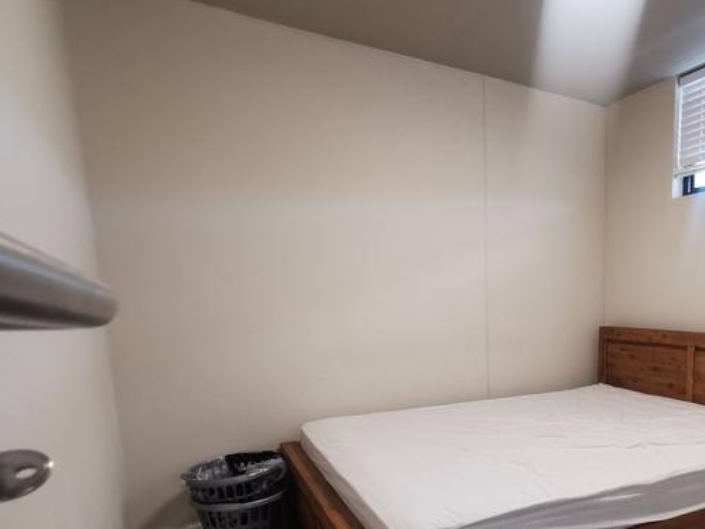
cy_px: 386
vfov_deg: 51.2
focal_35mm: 26
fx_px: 530
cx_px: 512
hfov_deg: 64.1
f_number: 2.2
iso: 320
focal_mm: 2.35
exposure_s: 1/33.3
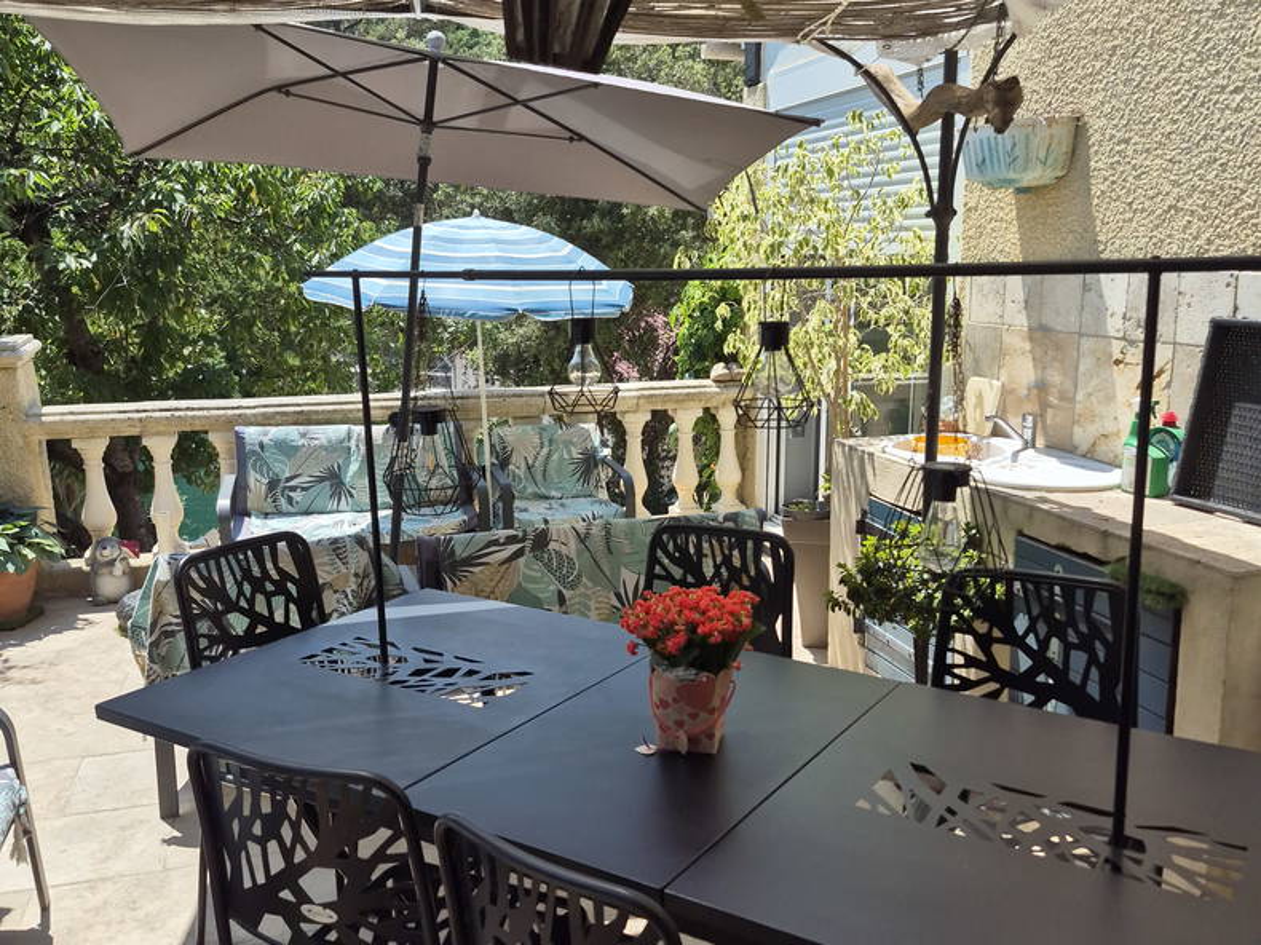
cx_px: 630
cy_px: 472
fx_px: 838
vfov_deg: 58.9
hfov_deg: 73.9
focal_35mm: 23
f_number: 1.8
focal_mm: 5.4
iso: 25
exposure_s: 1/1252
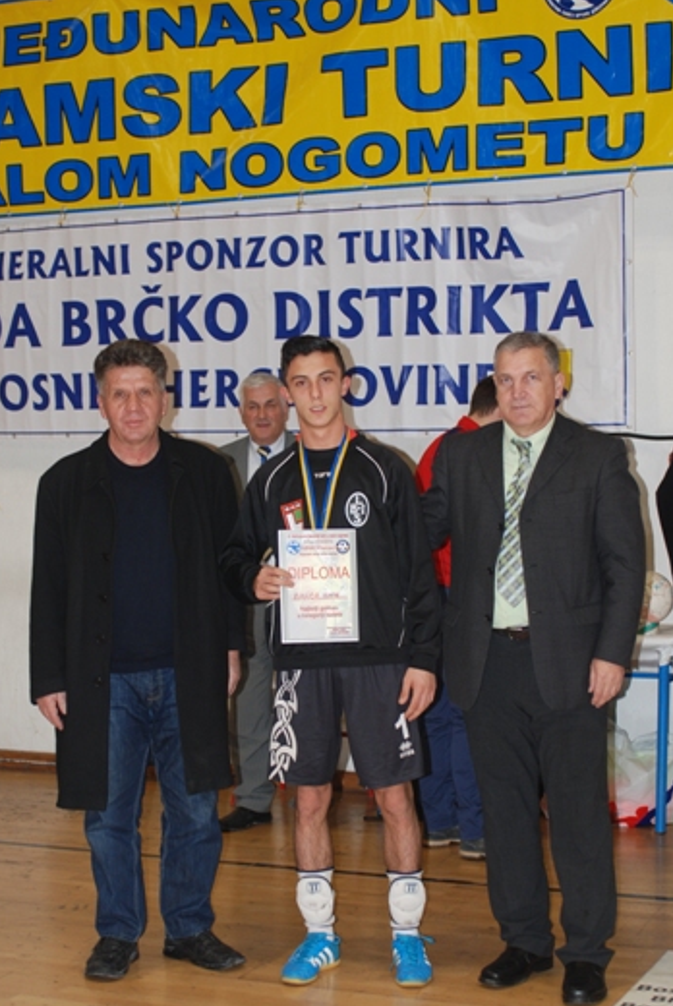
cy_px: 553
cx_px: 346
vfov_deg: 31.1
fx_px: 1807
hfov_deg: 21.1
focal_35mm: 65
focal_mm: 35
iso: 200
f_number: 3.5
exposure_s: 1/60
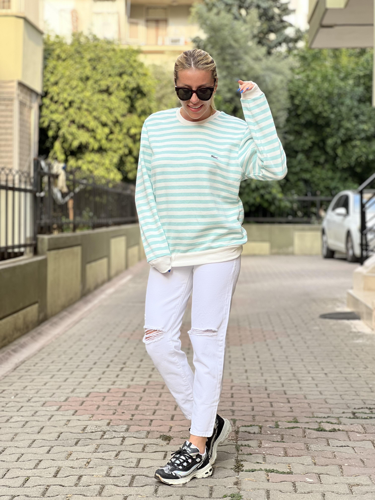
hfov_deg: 19.1
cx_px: 188
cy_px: 250
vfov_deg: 25.3
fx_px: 1112
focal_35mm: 77
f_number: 2.8
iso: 40
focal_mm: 9
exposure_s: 1/121
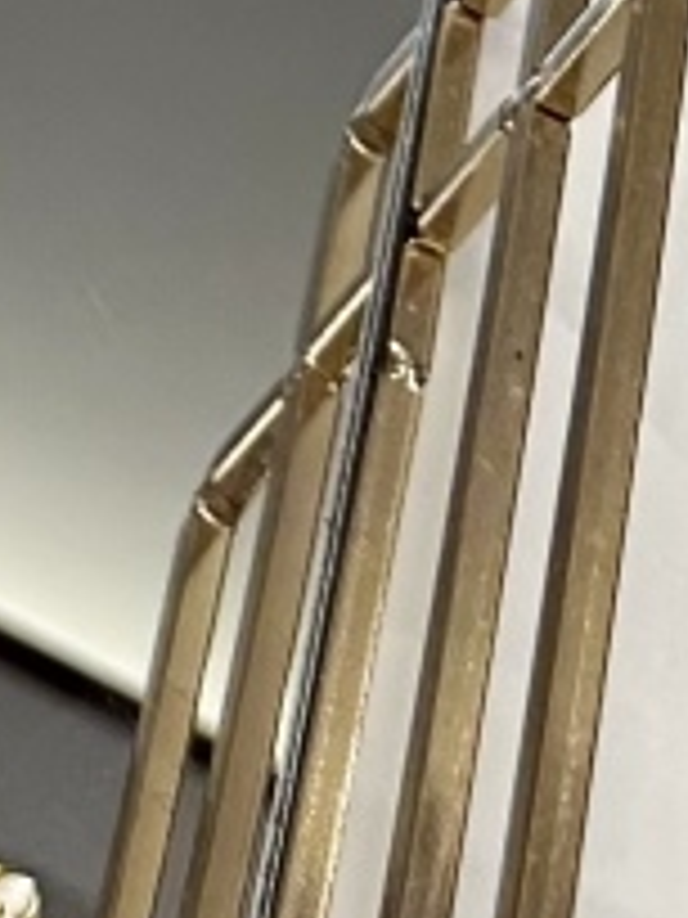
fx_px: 4479
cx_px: -1520
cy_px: -1318
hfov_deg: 7.5
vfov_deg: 10.1
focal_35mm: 169
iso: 160
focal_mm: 6.86
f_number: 1.78
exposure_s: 1/100
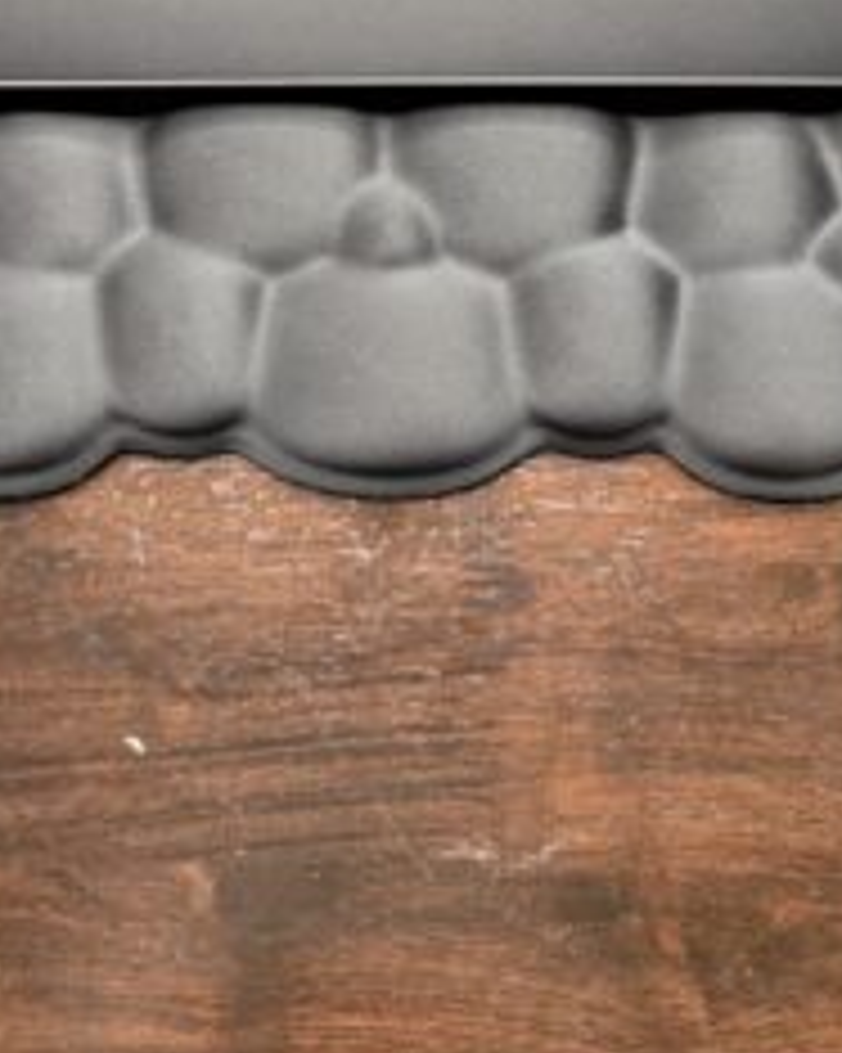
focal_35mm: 60
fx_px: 1870
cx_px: 396
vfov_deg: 28.3
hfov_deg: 25.4
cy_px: -140
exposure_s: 1/60
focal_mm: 6.76
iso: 200
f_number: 1.78
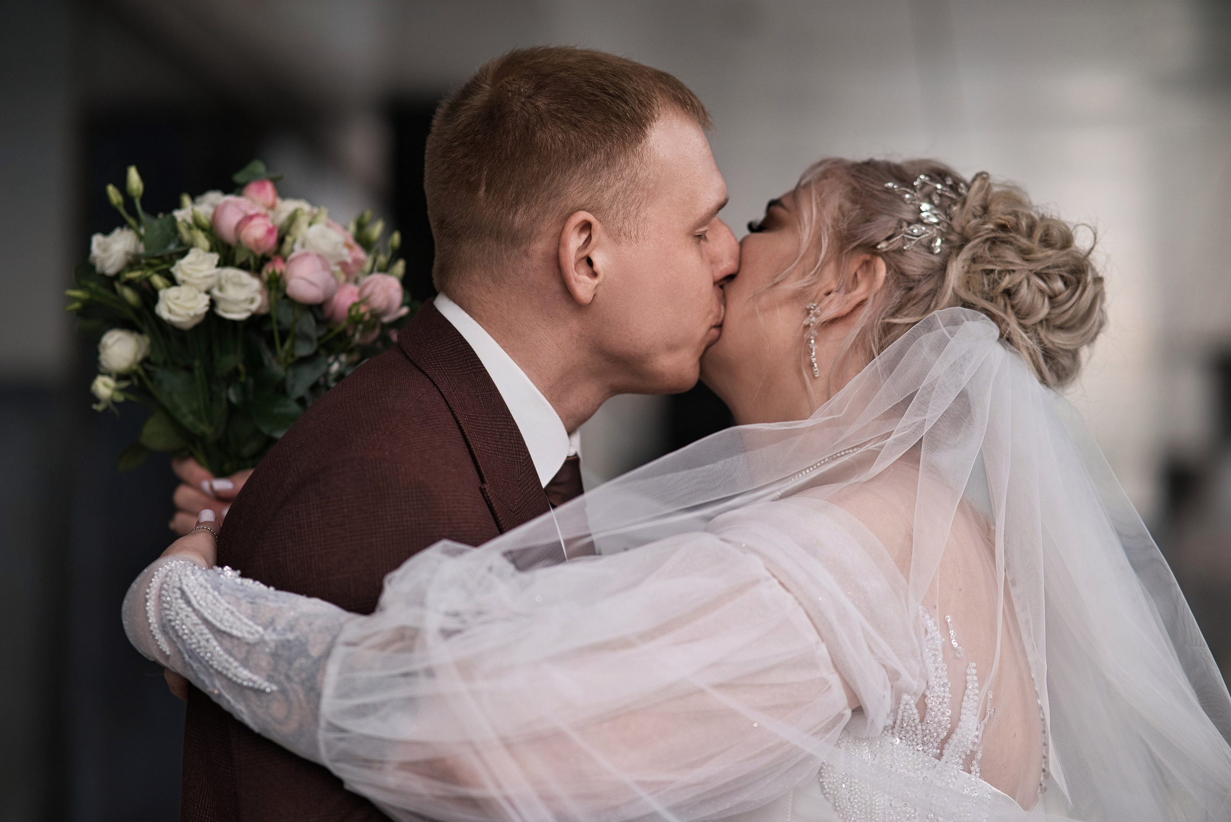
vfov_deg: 16.1
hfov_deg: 23.9
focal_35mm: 85
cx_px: 616
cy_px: 411
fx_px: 2908
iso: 250
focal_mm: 85
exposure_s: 1/1000
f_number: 2
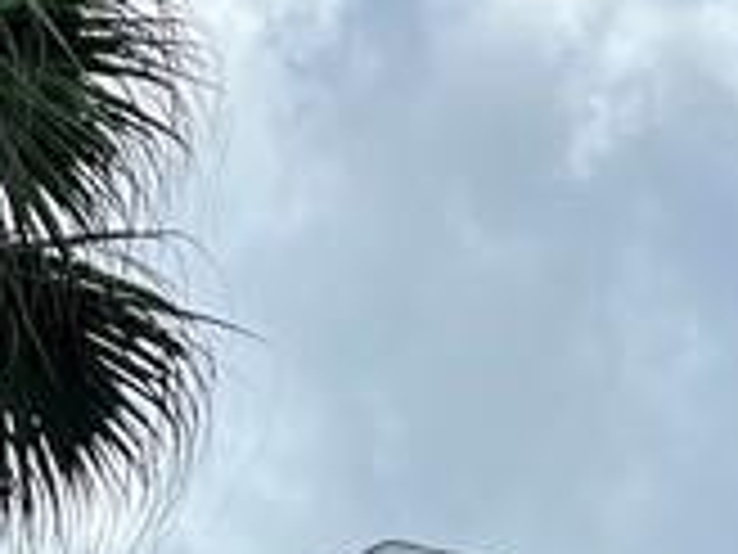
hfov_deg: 12.2
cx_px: 302
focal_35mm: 162
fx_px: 3454
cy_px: 1040
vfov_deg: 8.7
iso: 50
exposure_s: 1/3831
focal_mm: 5.7
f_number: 1.5
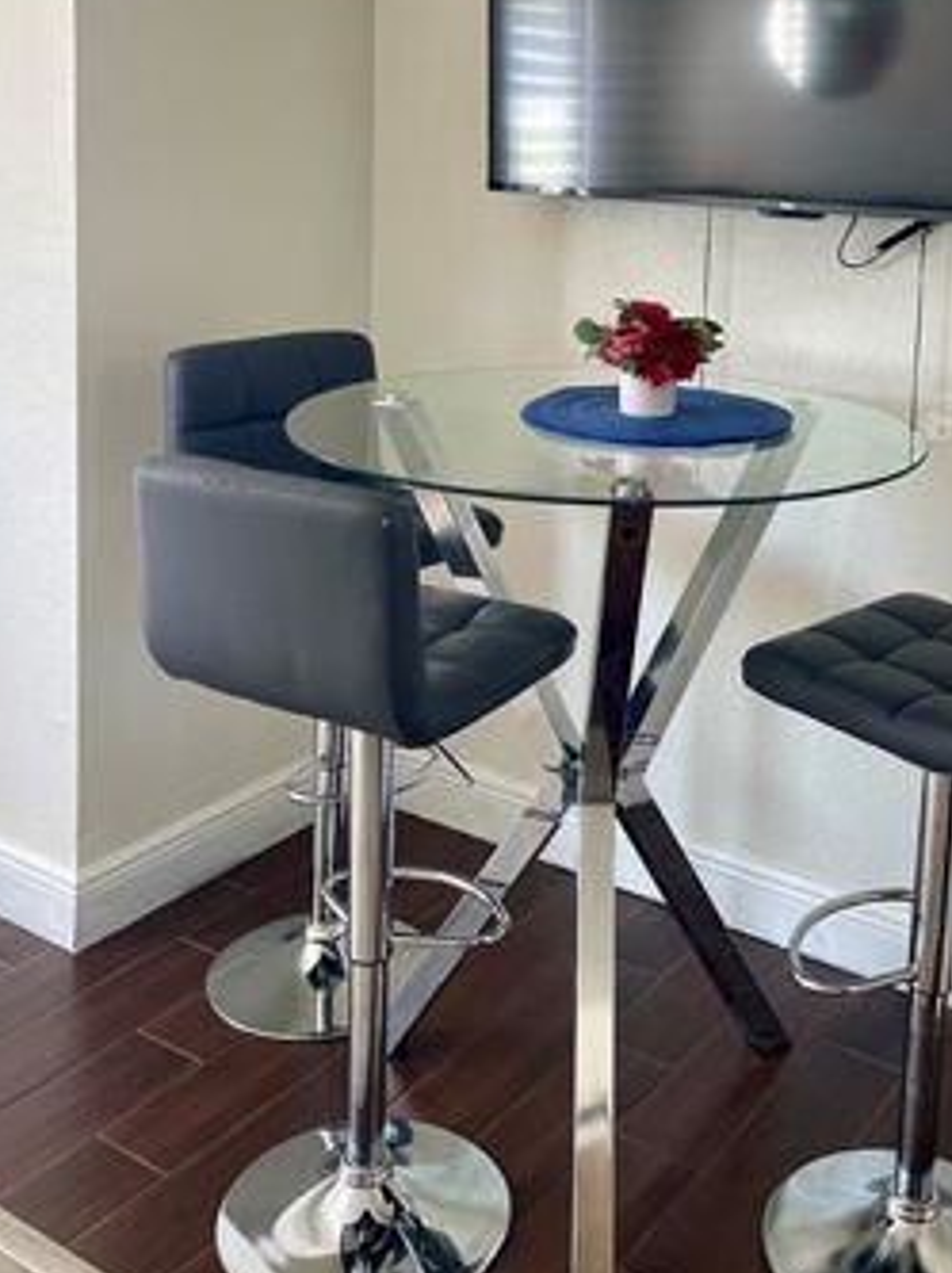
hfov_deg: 35.4
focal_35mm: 40
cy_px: 291
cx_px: 656
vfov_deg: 45.0
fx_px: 1470
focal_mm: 5.1
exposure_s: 1/121
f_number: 1.6
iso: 125
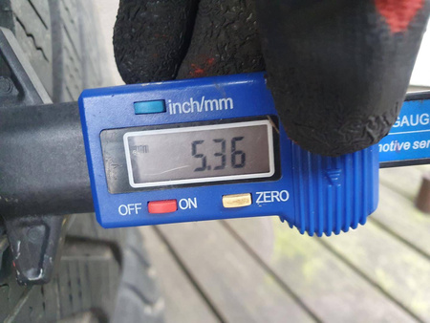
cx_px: 215
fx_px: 323
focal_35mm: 26
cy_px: 162
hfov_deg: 67.3
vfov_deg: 53.1
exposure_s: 1/50
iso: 500
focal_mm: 4.32
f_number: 2.4
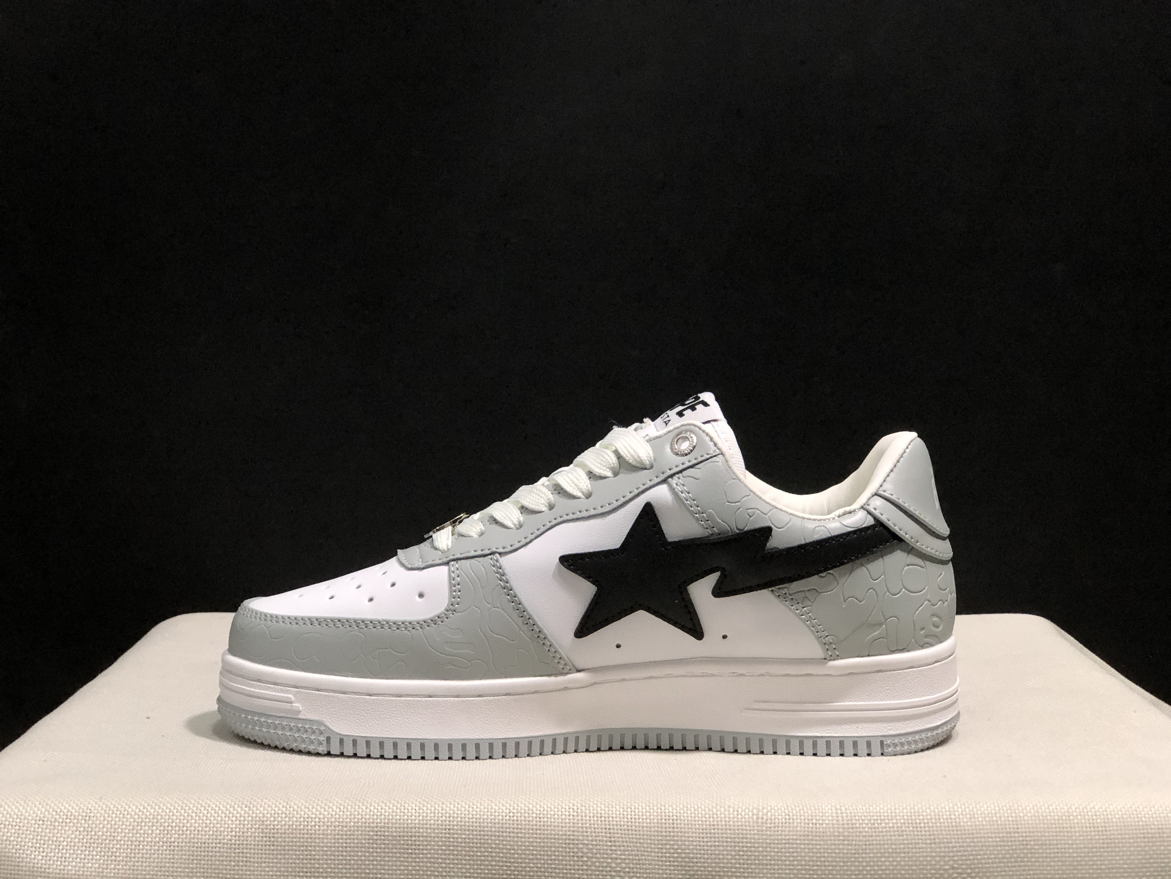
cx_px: 586
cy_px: 440
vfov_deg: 25.7
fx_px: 1928
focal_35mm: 57
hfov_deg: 33.8
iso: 80
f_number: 2.8
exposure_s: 1/30
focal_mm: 6.6
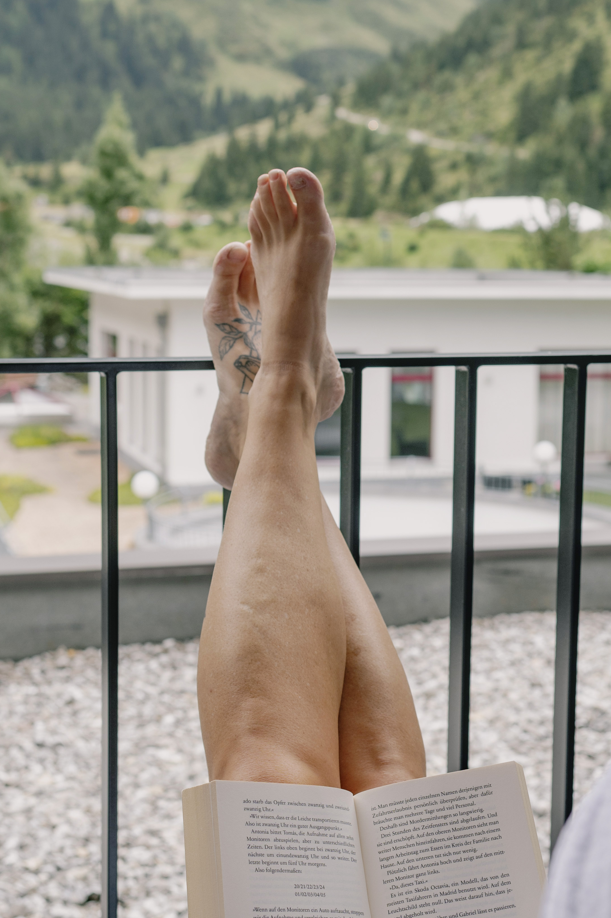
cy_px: 398
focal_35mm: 65
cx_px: 345
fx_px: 1657
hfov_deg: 20.9
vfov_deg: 30.9
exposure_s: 1/320
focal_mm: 35
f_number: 4.5
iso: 320
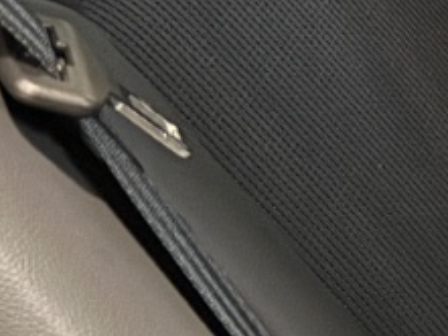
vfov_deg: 8.5
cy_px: -59
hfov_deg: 9.7
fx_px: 2253
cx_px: 1155
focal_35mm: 174
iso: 1250
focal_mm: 6.76
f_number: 1.78
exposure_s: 1/17
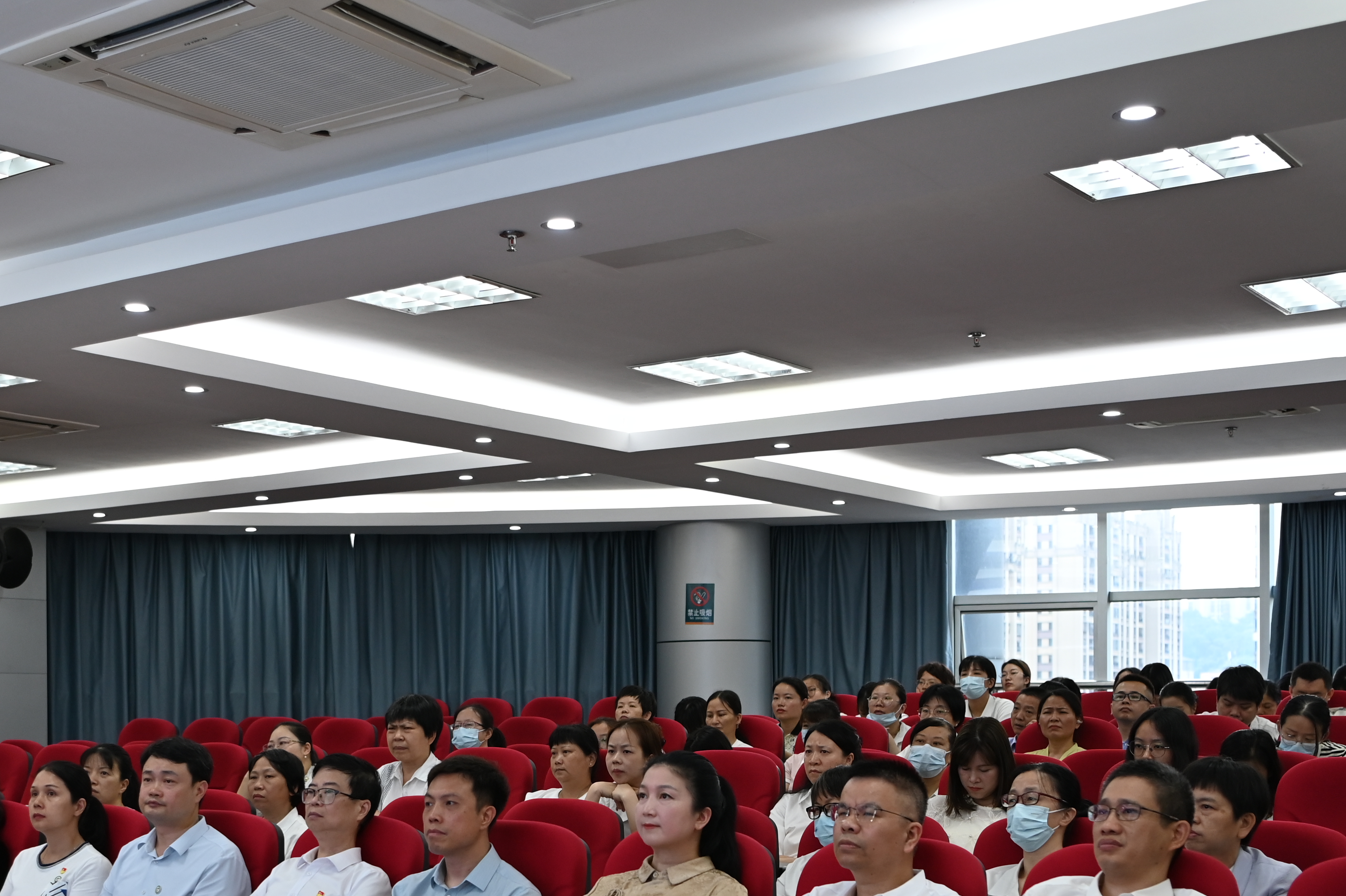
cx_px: 518
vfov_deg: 25.0
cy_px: 743
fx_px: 1980
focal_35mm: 53
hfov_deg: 37.3
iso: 560
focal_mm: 29
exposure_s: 1/125
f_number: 2.8
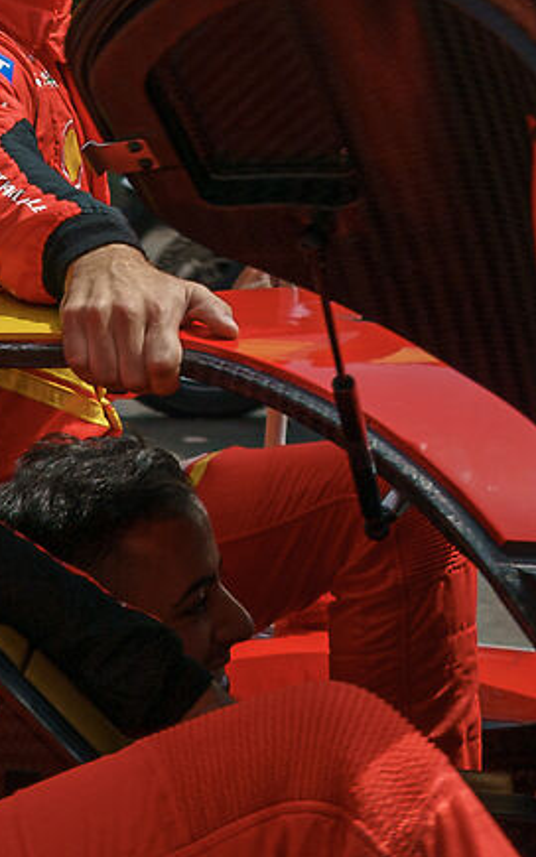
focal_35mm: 135
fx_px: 3154
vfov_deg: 15.3
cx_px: -156
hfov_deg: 9.5
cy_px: 749
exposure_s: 1/1000
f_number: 6.3
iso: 200
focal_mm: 24
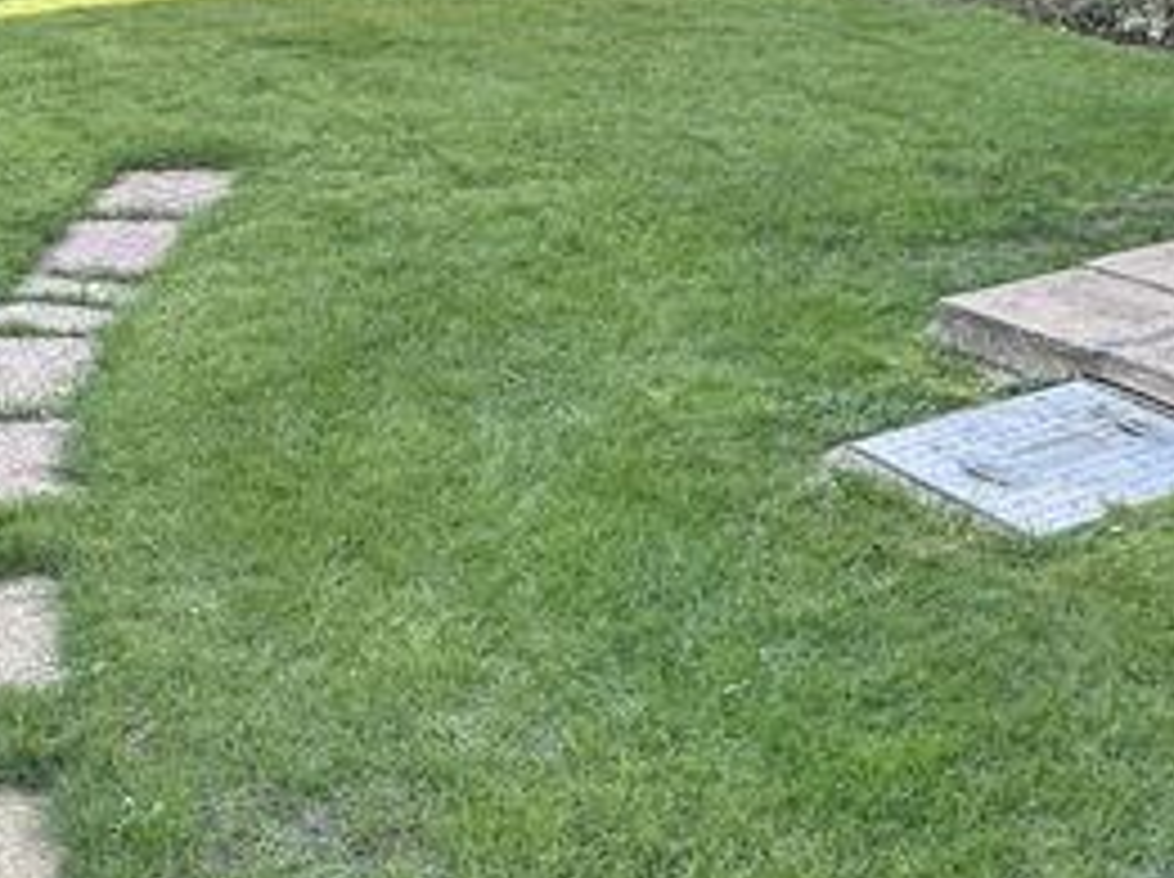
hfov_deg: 34.7
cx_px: 400
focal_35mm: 55
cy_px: 396
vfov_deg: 26.5
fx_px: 1863
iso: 40
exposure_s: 1/184
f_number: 2.2
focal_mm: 2.22
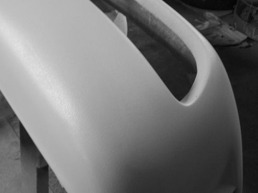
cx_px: 109
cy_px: 77
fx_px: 373
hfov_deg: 38.1
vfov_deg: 29.1
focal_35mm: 50
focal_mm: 6.3
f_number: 2.8
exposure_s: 1/15
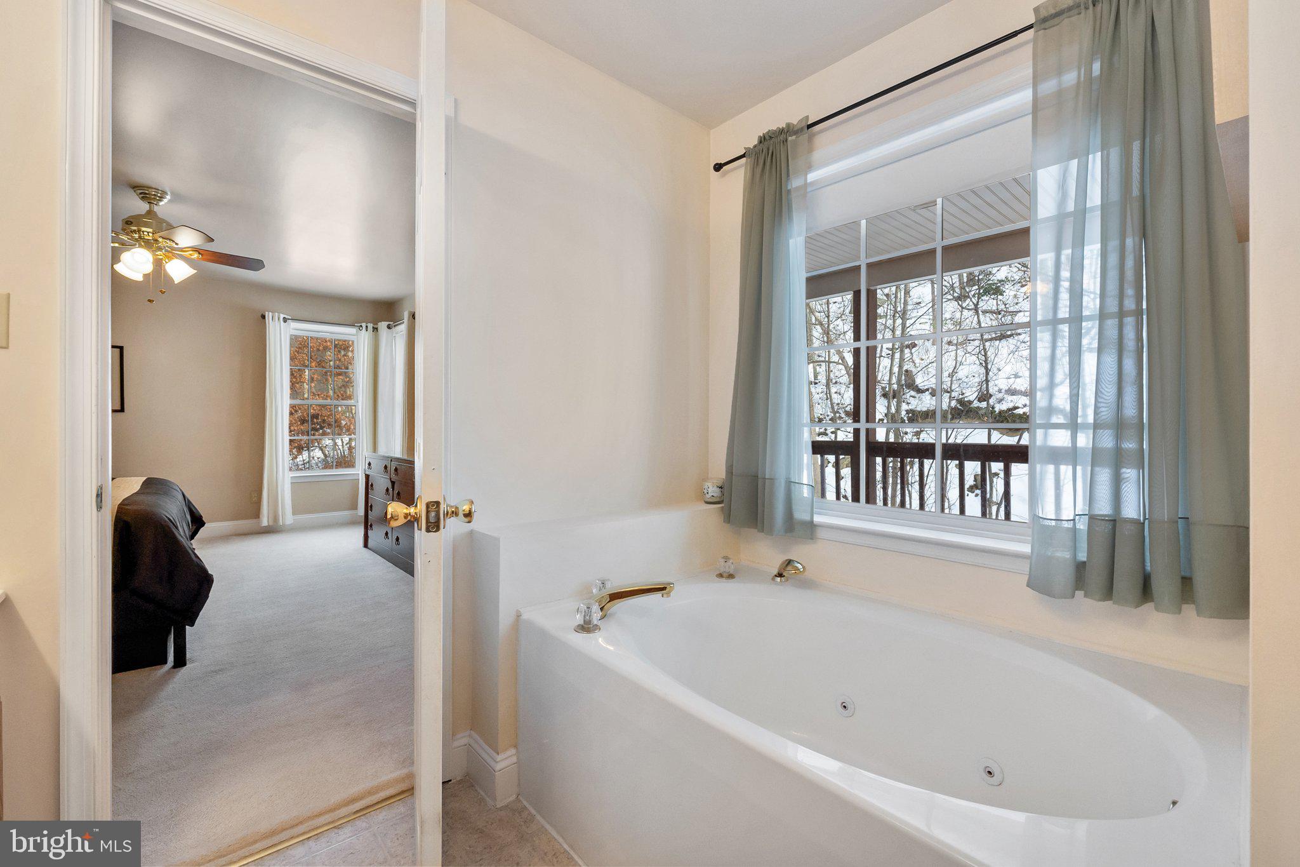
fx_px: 542
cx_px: 650
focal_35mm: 15
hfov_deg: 100.4
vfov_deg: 77.3
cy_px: 434
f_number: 8
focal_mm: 10
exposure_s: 1/15
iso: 640
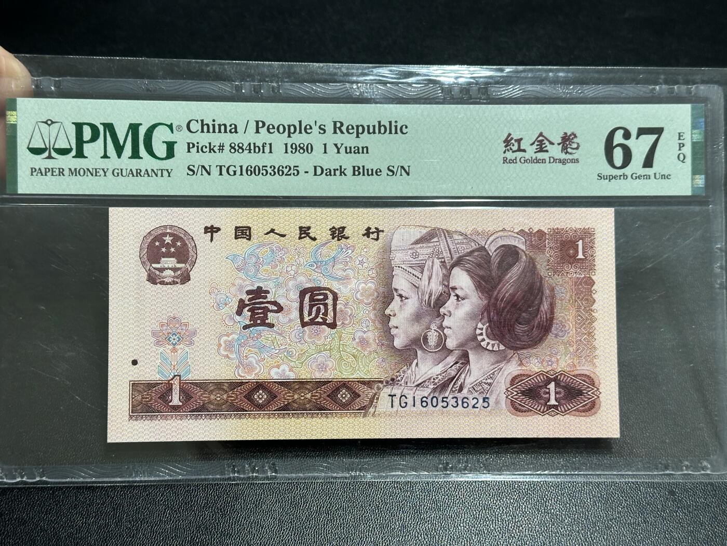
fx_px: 1008
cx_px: 364
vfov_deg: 30.3
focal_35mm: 48
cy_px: 273
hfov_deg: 39.7
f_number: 1.78
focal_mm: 6.86
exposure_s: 1/50
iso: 125
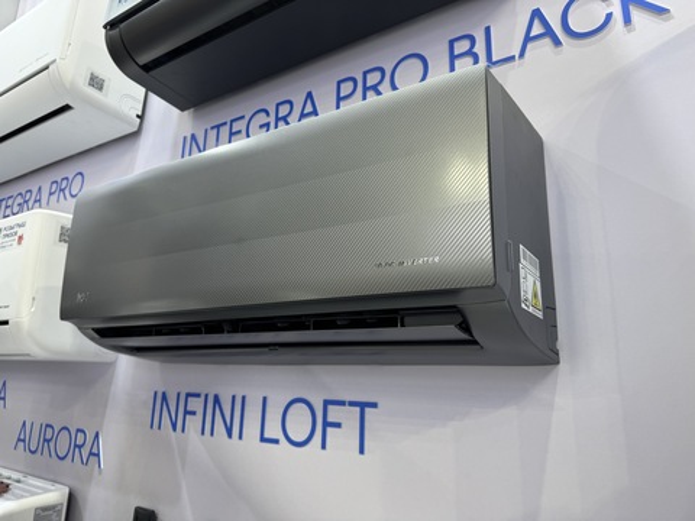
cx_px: 348
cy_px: 260
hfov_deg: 71.6
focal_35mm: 24
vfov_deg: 56.8
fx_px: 482
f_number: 1.78
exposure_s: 1/50
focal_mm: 6.76
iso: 125
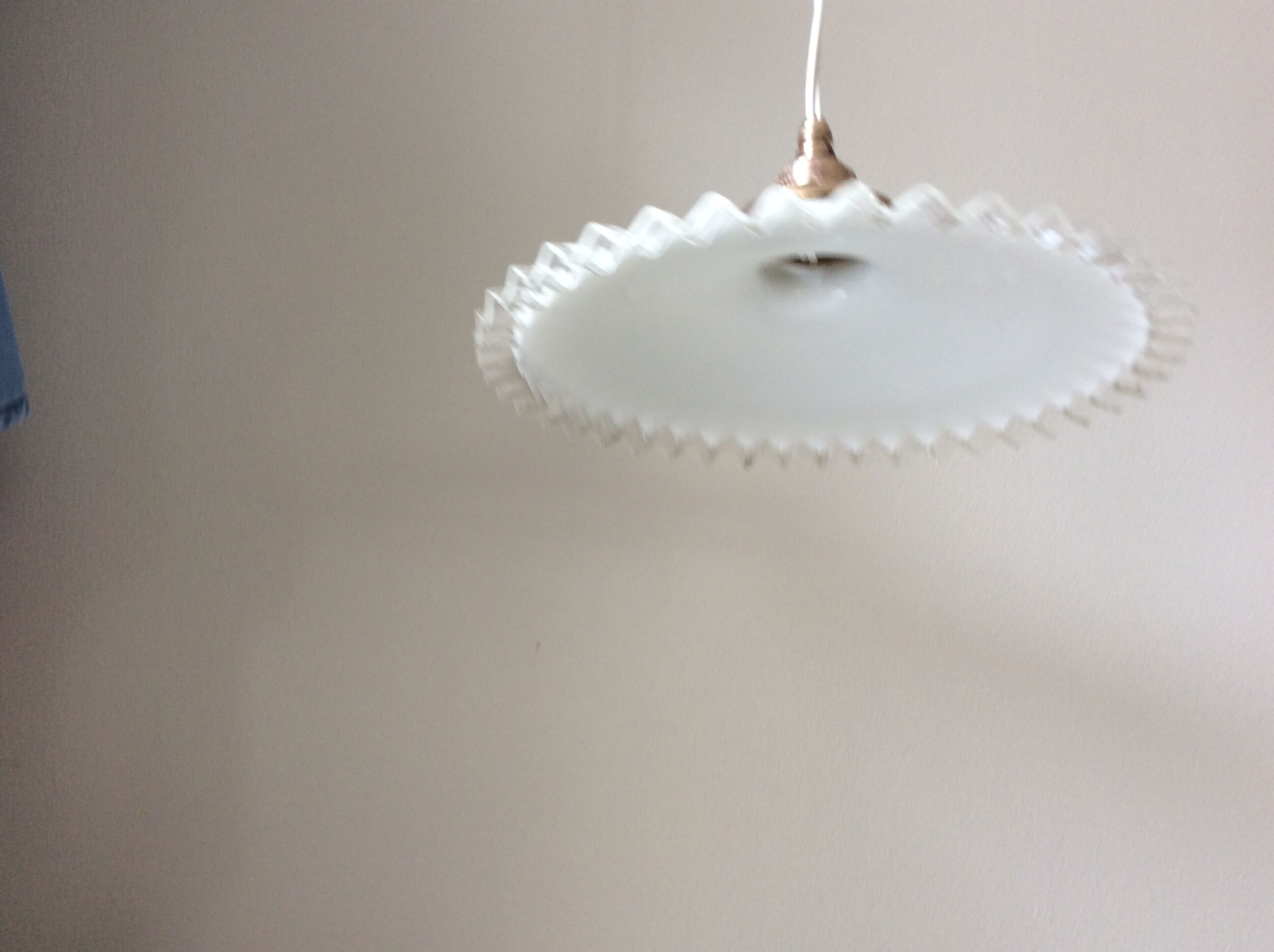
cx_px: 637
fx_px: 1176
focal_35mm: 32
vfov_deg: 44.1
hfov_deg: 56.9
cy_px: 476
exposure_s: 1/33
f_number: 2.4
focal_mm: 3.3
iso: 40
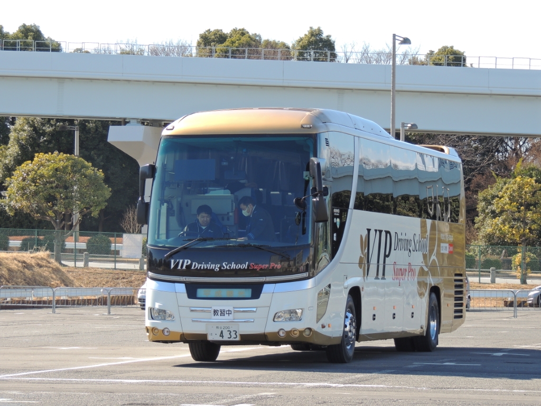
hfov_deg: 12.7
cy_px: 203
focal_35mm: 155
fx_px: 2422
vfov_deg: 9.6
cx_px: 270
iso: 100
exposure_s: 1/250
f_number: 4.4
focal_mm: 27.6
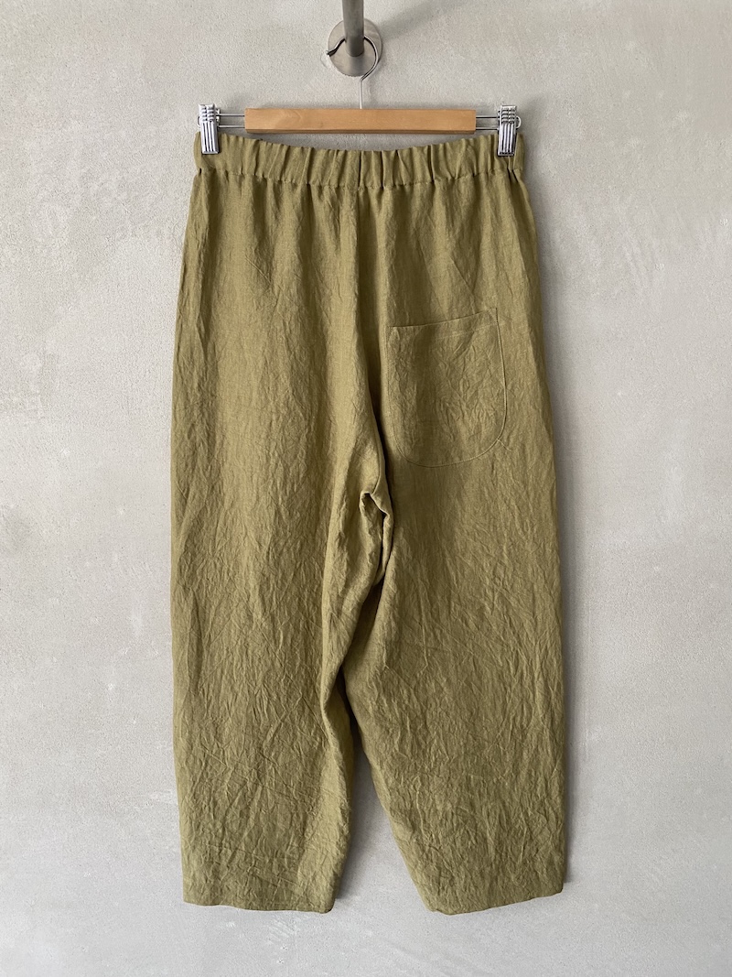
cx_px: 366
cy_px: 488
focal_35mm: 26
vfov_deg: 67.3
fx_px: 733
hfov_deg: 53.1
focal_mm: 4.25
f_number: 1.8
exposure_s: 1/75
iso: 125
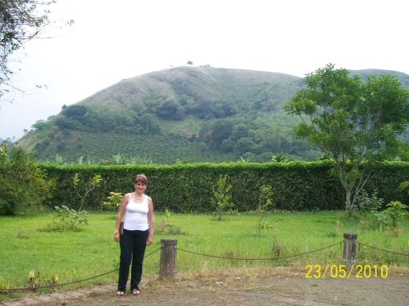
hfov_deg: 51.4
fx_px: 425
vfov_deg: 39.7
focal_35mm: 36
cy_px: 153
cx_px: 204
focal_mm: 6
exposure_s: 1/640
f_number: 2.7
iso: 80
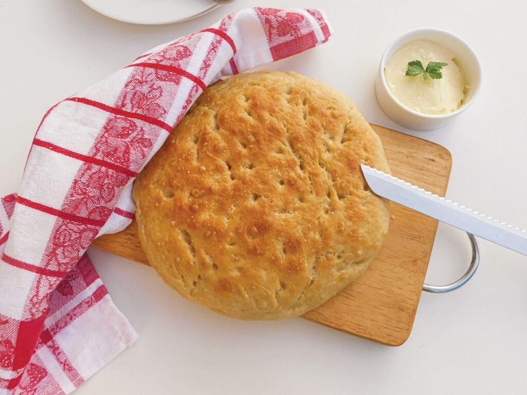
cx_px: 264
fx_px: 457
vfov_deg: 46.8
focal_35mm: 30
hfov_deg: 60.0
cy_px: 198
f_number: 3.2
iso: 125
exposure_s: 1/200
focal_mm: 5.3
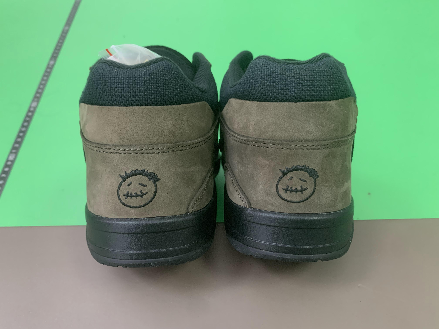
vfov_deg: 53.1
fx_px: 330
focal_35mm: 26
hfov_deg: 67.3
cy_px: 164
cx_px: 220
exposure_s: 1/59
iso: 400
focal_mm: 4.25
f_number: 1.8
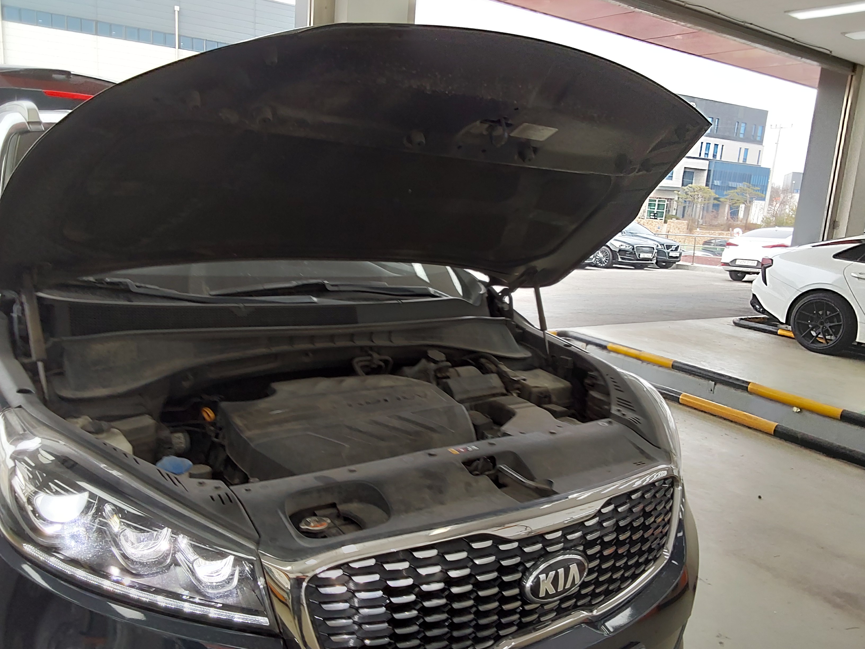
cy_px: 324
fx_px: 700
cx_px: 432
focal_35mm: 28
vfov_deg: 49.7
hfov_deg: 63.4
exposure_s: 1/120
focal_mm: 2.91
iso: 64
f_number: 1.9
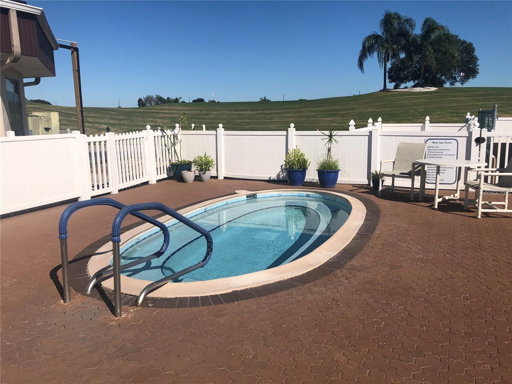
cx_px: 256
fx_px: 414
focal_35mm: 28
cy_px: 192
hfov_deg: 63.4
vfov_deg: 49.7
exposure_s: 1/4367
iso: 20
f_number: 1.8
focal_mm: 3.99
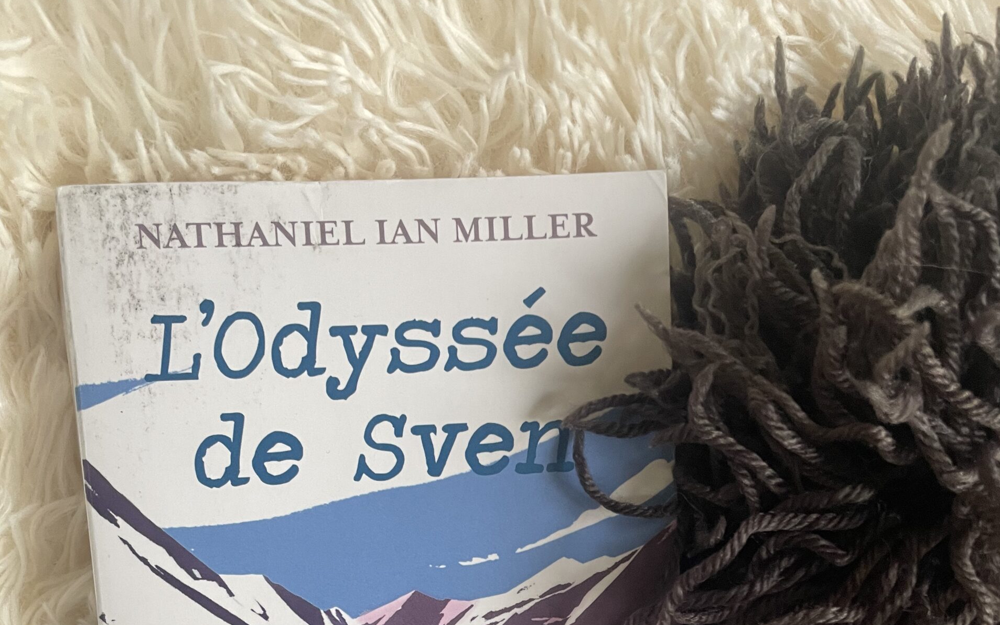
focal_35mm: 37
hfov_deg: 52.7
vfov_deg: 31.8
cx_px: 503
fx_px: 1008
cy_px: 623
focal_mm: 4.2
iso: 200
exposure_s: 1/60
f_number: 1.6
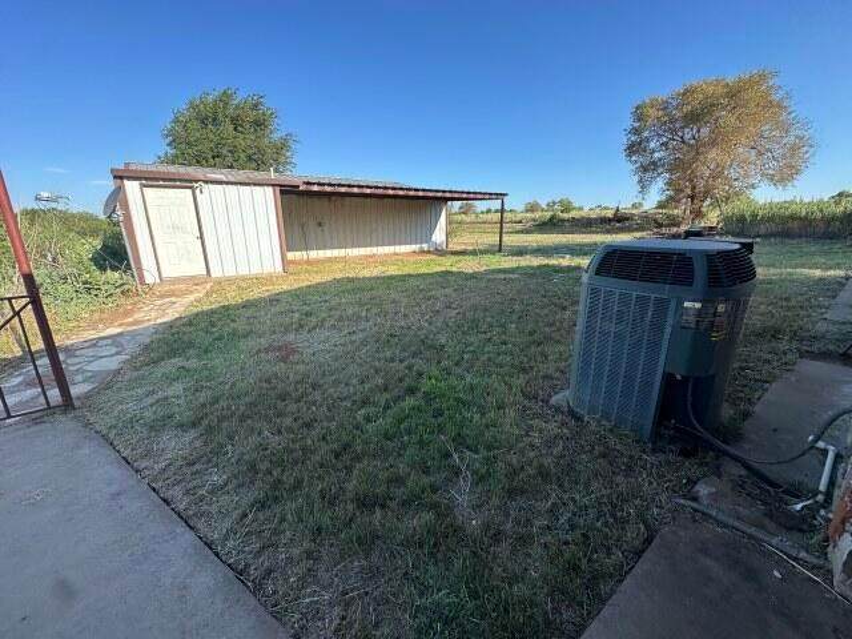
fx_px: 345
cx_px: 426
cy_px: 320
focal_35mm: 14
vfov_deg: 85.7
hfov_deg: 102.1
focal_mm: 2.22
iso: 40
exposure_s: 1/824
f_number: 2.2
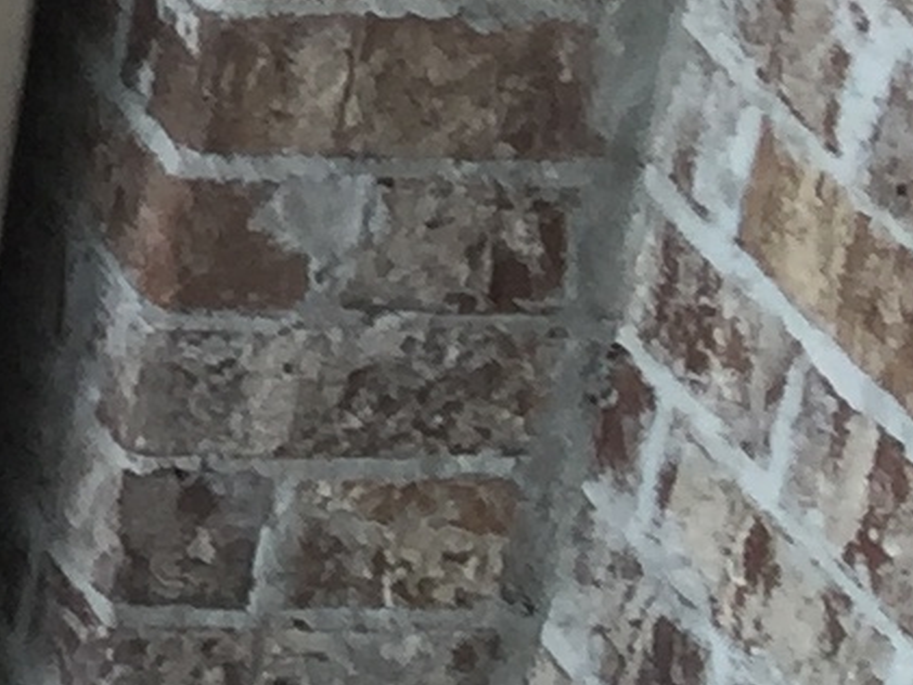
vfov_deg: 6.3
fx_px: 5936
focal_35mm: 225
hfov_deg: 7.0
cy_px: -980
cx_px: -2559
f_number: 2.2
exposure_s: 1/126
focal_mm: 4.15
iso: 32
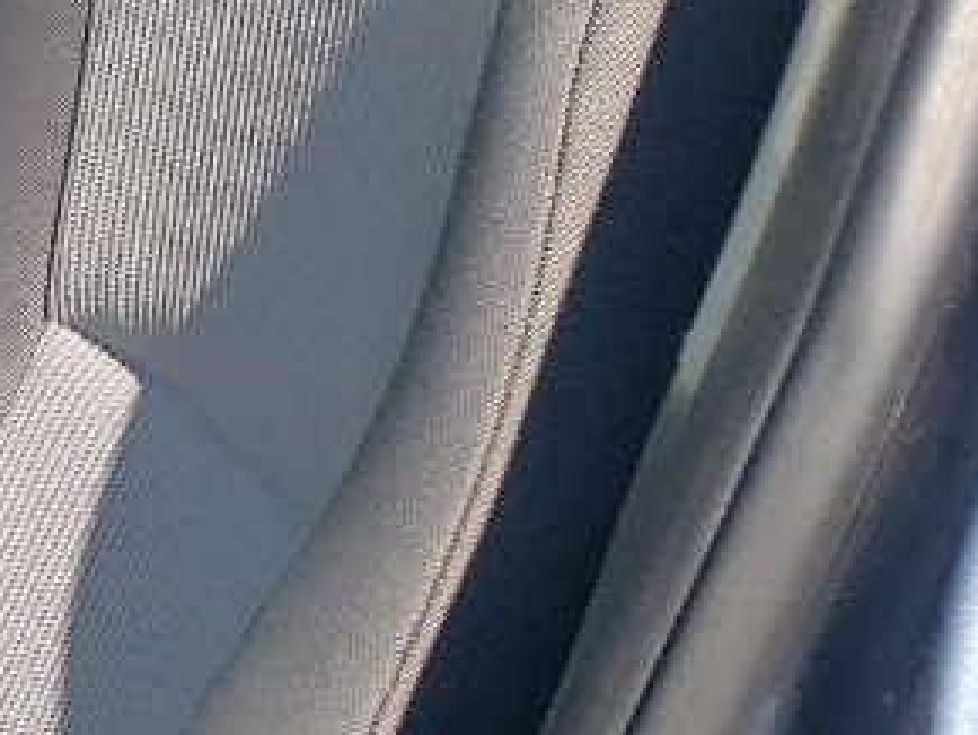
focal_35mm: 144
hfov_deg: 11.4
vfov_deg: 10.2
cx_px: -1337
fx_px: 4070
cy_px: 715
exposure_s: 1/1111
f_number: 1.5
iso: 50
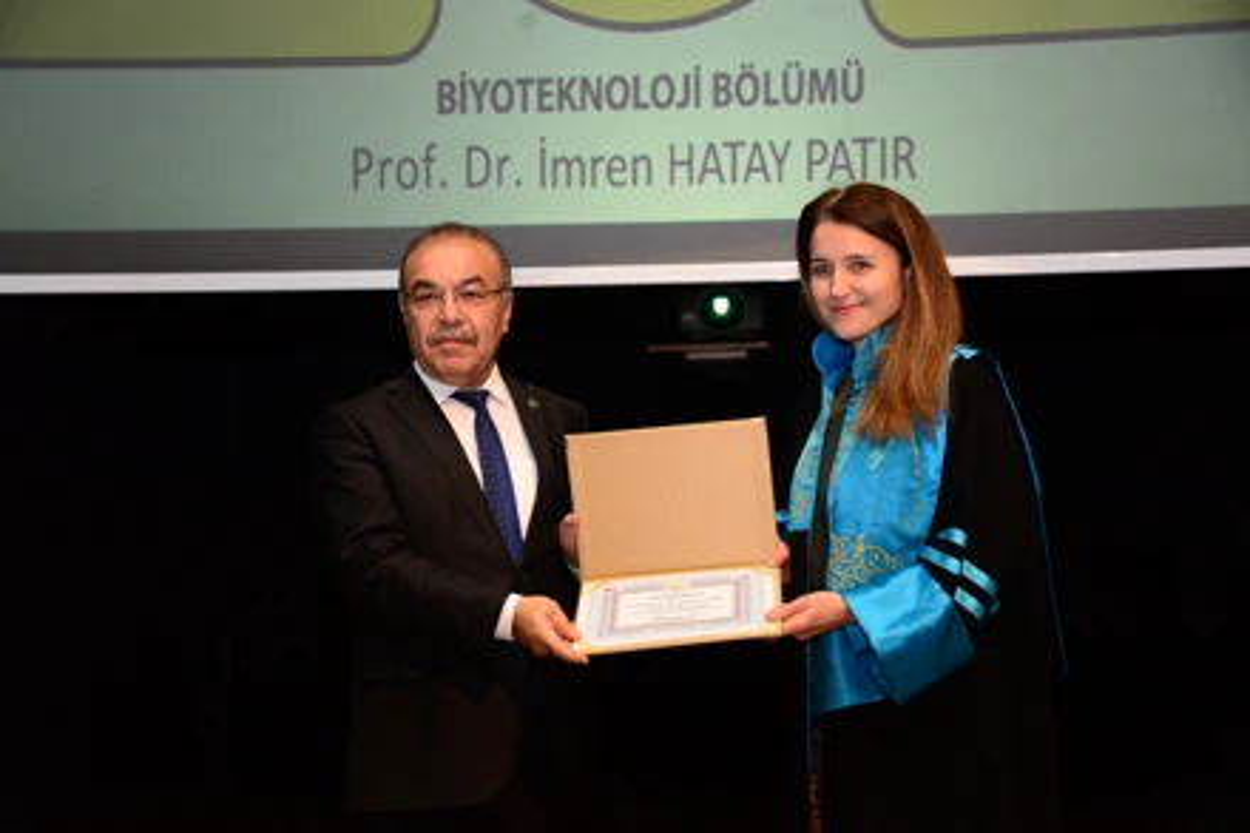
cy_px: 416
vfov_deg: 24.2
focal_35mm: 56
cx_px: 625
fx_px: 1944
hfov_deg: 35.7
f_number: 4.5
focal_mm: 56
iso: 1600
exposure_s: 1/200
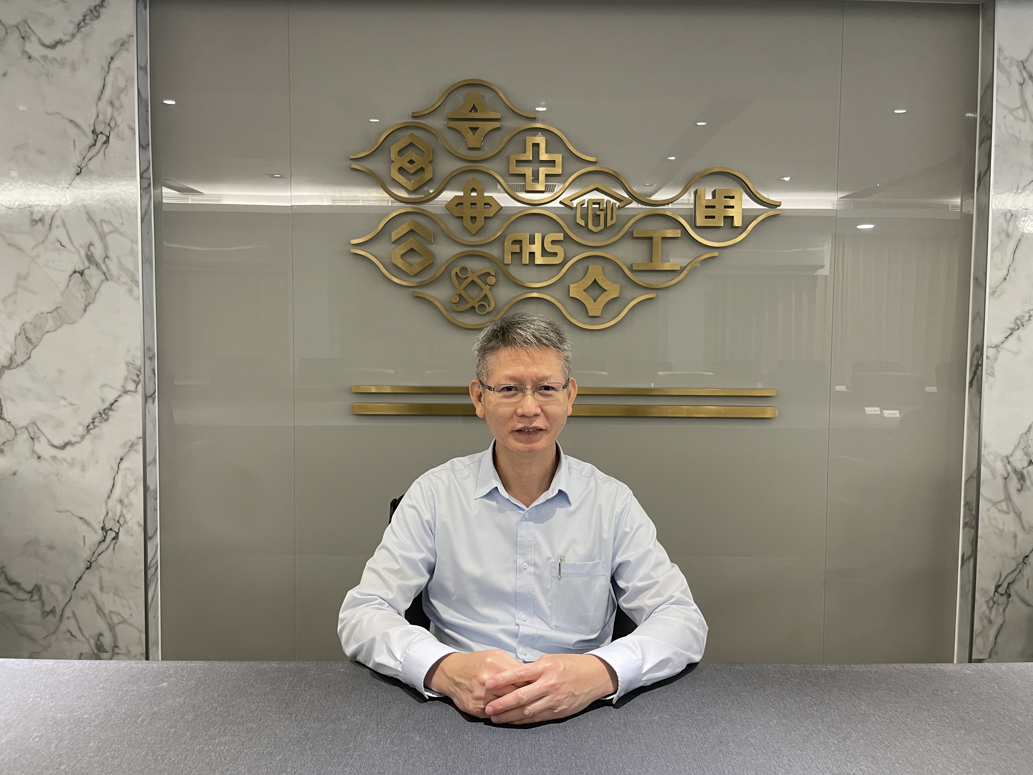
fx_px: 776
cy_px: 388
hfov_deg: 67.3
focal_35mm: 26
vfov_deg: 53.1
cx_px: 516
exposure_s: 1/60
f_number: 1.6
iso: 125
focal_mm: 4.2
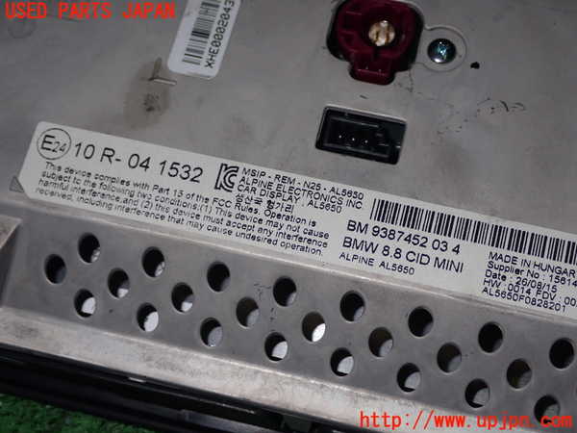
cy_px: 216
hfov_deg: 29.0
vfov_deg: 21.9
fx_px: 1117
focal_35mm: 67
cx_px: 288
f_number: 11
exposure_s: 1/60
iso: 200
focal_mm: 11.88
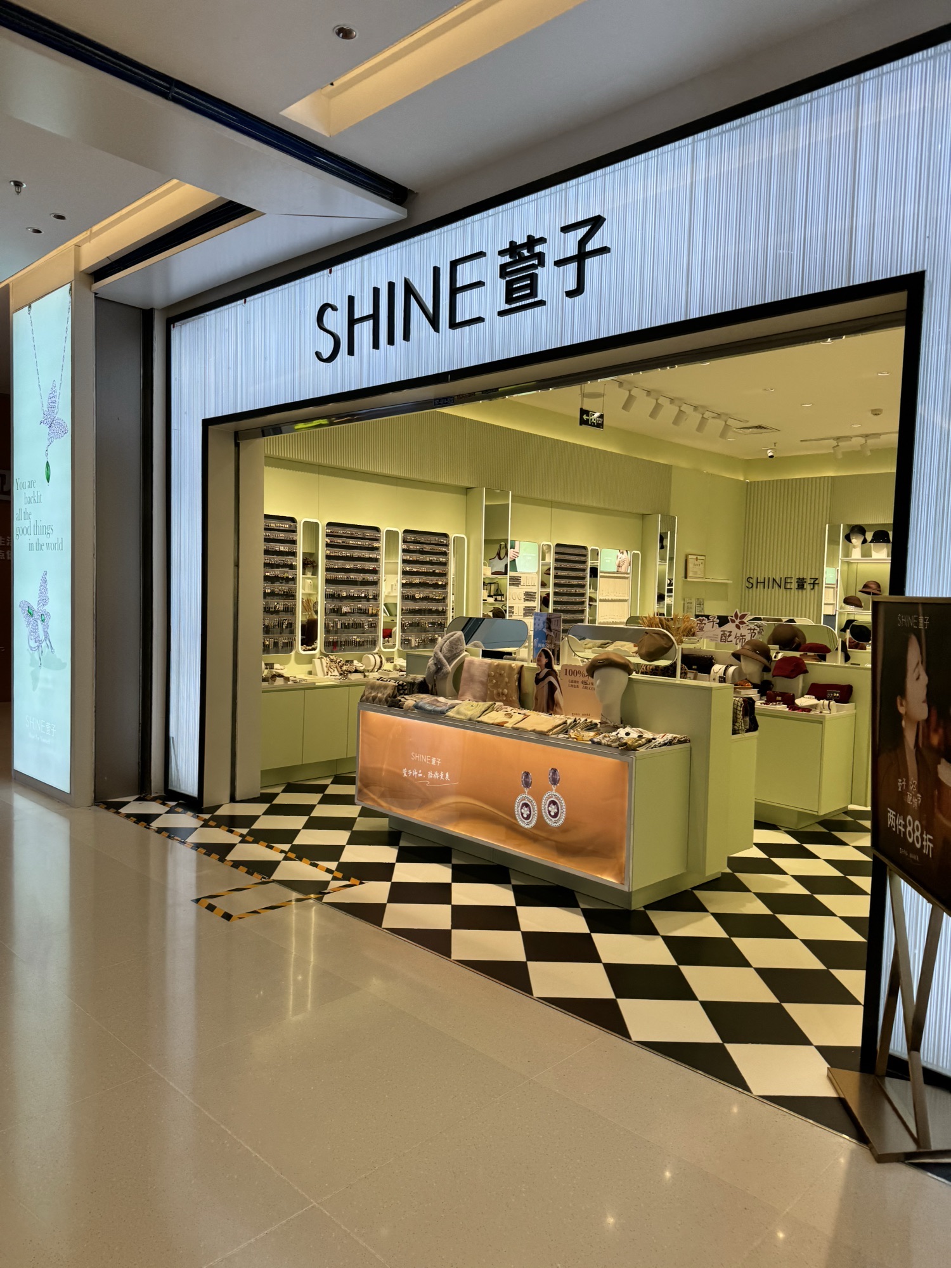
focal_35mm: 24
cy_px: 634
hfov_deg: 56.8
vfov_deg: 71.6
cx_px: 476
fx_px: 879
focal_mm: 6.76
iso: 80
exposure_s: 1/392
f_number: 1.78
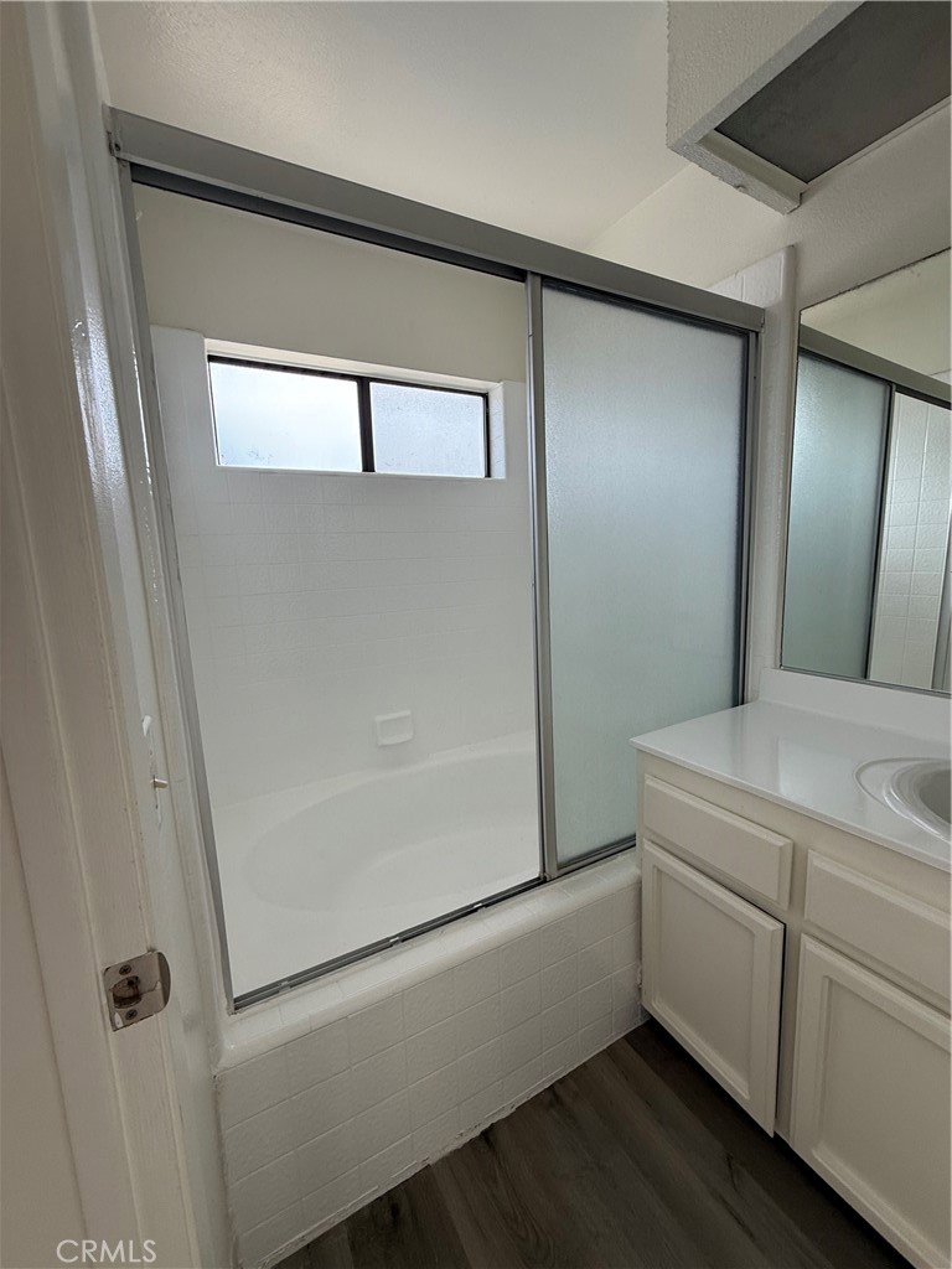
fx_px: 513
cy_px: 634
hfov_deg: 85.7
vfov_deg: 102.1
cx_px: 476
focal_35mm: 14
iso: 50
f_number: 2.2
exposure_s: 1/99
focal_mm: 2.22
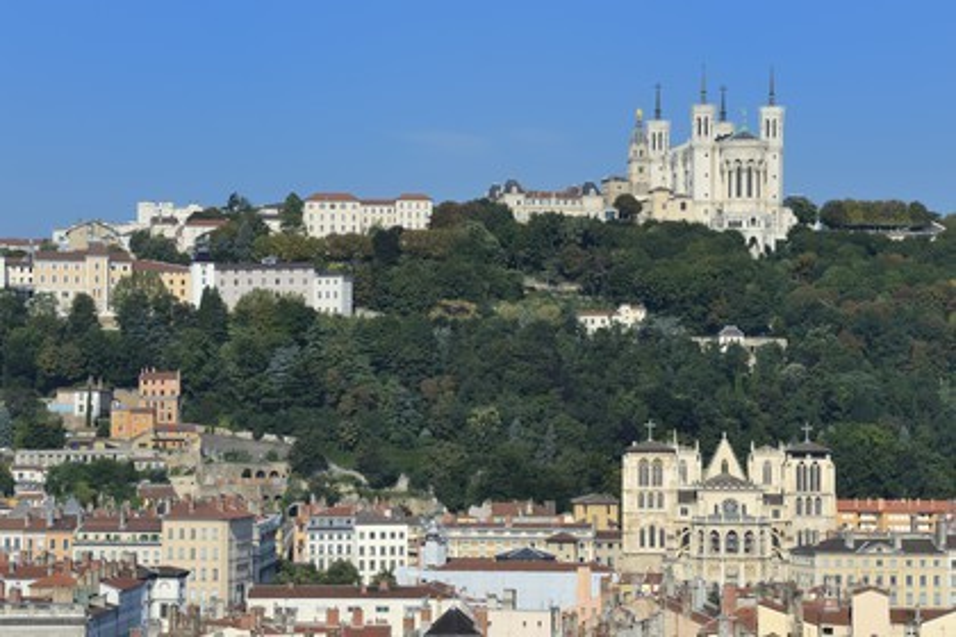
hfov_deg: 18.6
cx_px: 478
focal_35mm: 110
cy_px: 318
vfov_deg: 12.5
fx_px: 2921
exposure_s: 1/200
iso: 100
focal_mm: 110
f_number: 11
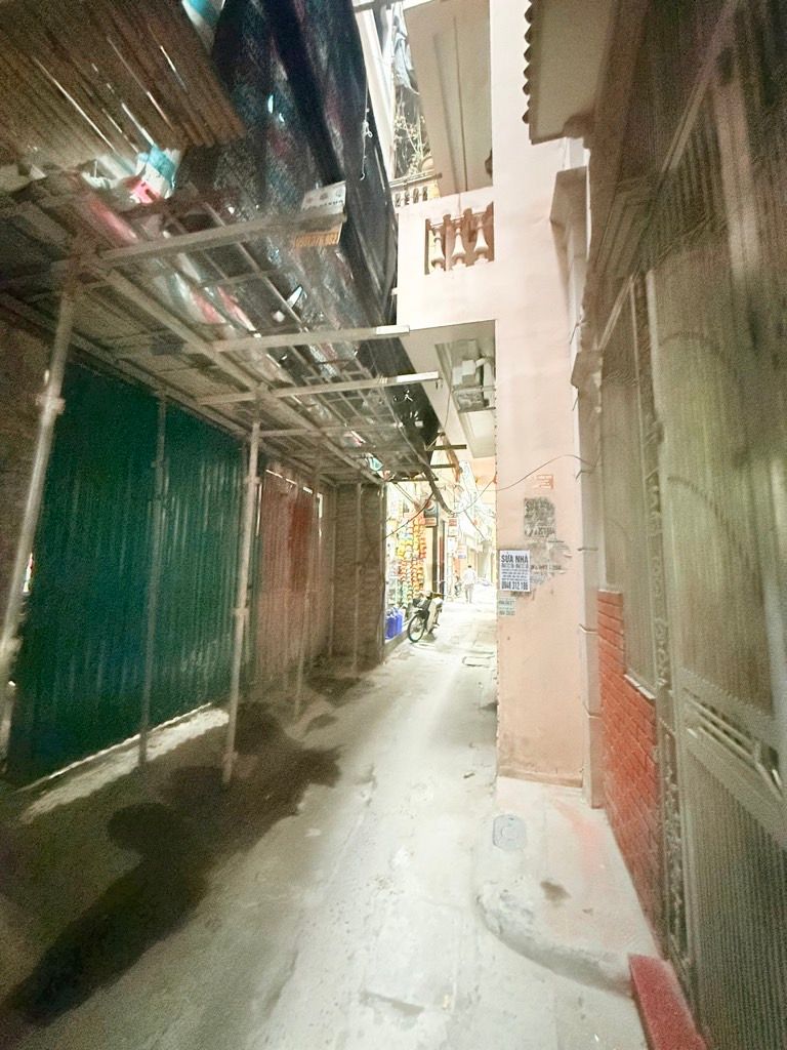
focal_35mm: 14
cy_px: 525
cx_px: 394
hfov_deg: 85.7
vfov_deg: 102.1
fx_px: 424
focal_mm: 2.22
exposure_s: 1/30
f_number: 2.2
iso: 2500
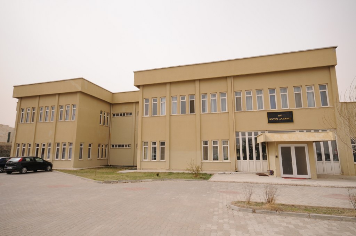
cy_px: 118
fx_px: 207
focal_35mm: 21
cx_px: 178
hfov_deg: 81.3
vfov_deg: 59.4
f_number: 9
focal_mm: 14
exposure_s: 1/320
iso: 200
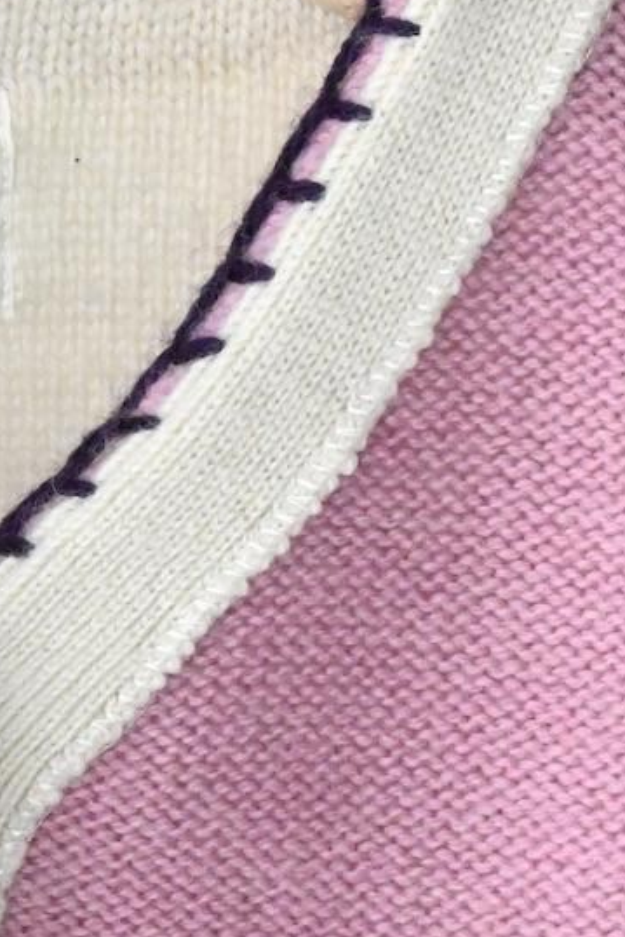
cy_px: 576
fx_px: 17175
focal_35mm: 660
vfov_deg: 3.1
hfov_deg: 2.1
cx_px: -172
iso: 14400
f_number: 16
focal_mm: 170
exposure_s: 1/200
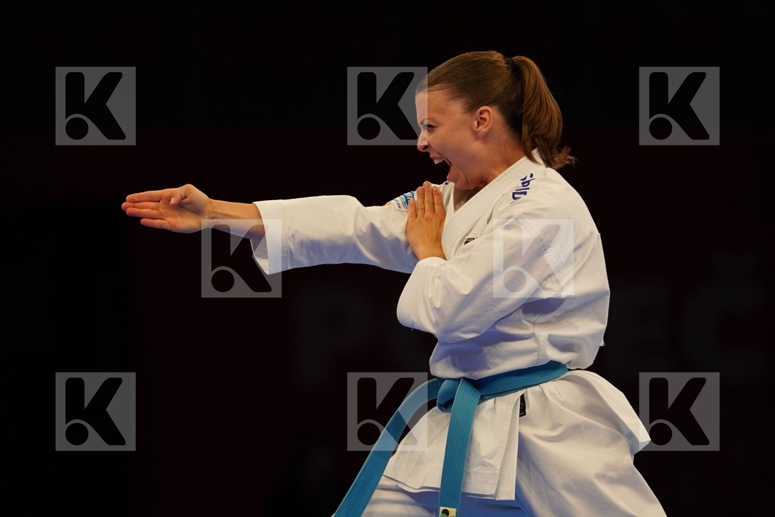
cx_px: 388
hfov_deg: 6.9
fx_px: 6458
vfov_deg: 4.6
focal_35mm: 300
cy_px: 258
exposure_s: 1/500
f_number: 2.8
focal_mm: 200
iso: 800
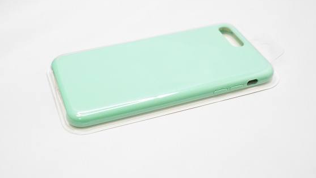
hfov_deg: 36.3
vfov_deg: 20.9
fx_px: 482
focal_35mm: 58
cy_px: 75
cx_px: 165
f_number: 5.6
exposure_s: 1/320
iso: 1600
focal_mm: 35
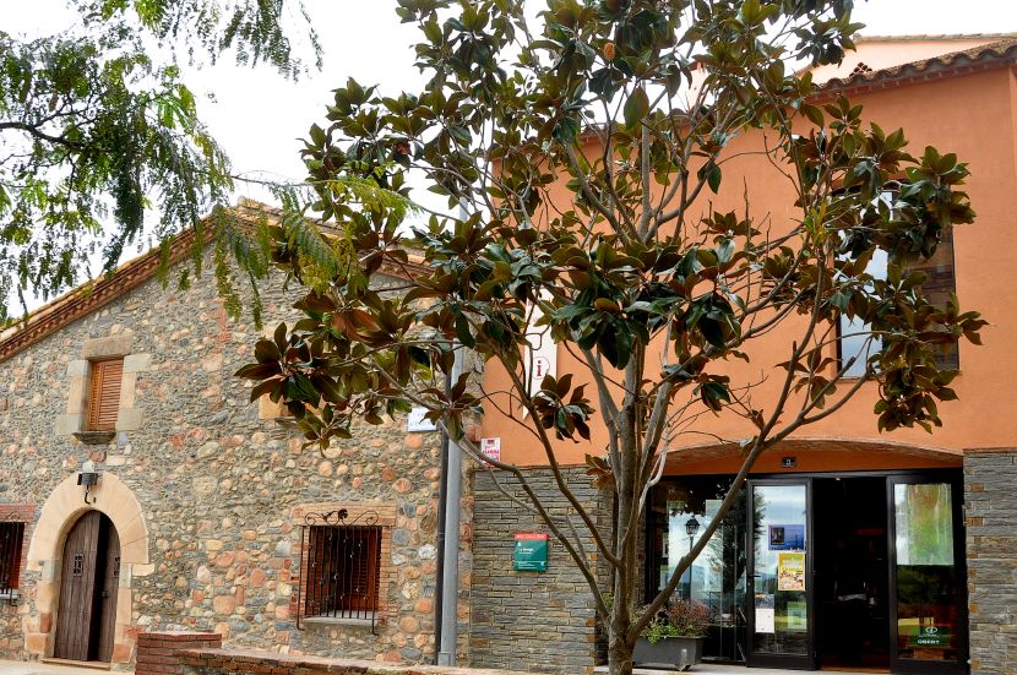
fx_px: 1044
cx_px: 529
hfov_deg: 51.9
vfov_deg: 35.8
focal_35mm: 37
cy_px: 348
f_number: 6.3
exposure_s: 1/160
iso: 500
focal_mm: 20
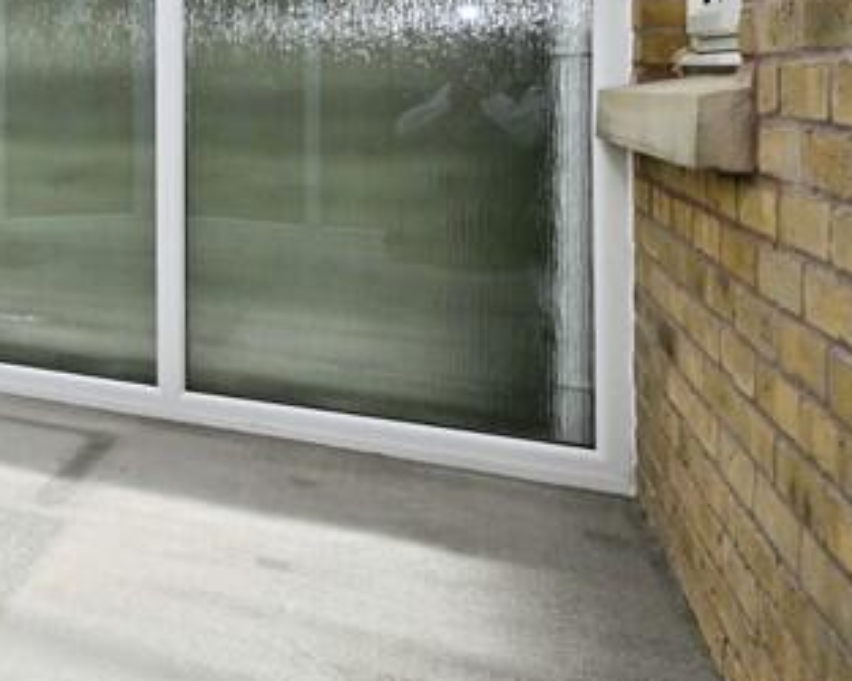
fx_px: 1084
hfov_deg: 28.8
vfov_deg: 33.3
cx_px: -403
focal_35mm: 43
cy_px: 83
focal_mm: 14
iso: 100
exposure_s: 1/200
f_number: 8
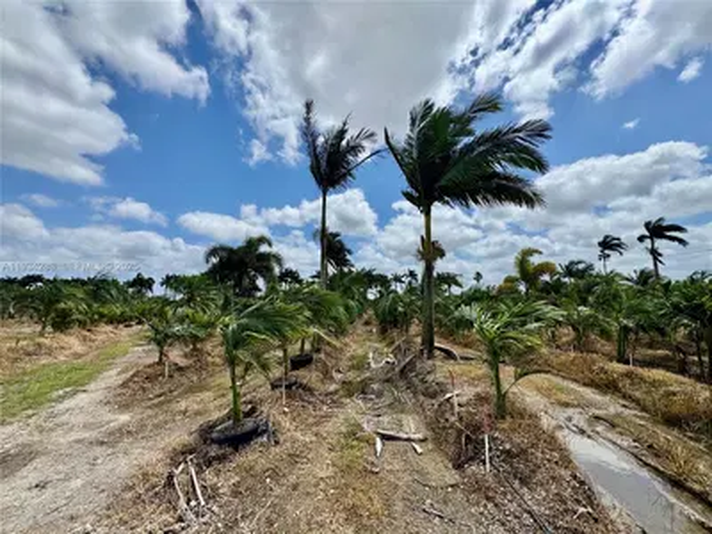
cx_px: 356
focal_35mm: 14
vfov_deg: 85.7
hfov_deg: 102.1
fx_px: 288
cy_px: 267
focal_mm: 2.22
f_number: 2.2
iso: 50
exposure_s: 1/3390
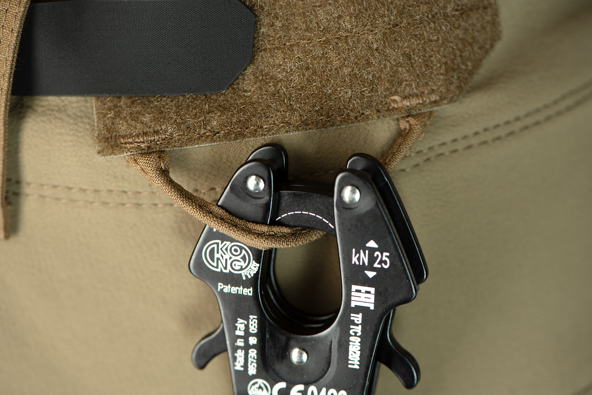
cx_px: 296
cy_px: 198
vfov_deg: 13.1
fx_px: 1727
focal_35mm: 105
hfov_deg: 19.4
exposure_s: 1/200
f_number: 8
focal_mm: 105
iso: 100
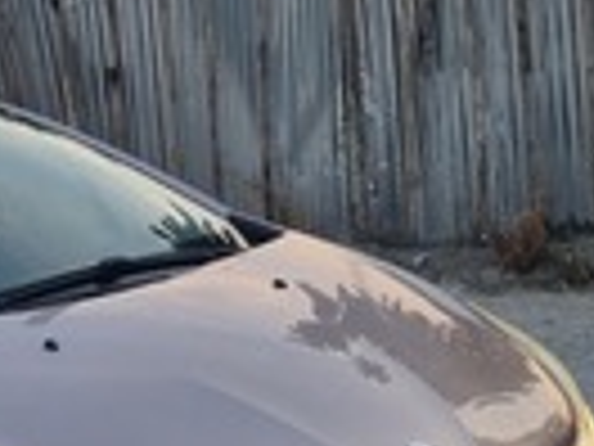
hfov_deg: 25.1
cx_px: -86
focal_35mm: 71
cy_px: 243
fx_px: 1218
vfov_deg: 20.7
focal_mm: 5.4
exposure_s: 1/292
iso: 50
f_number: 1.8
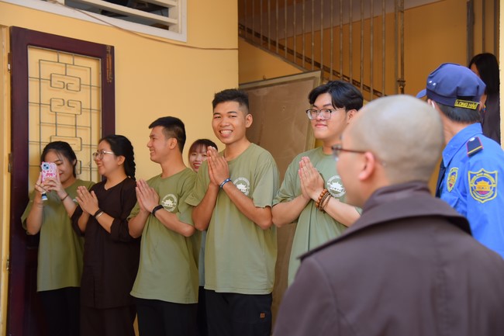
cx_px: 252
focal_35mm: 50
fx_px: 700
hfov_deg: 39.6
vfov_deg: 27.0
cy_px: 168
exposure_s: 1/125
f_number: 5
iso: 500
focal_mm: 50
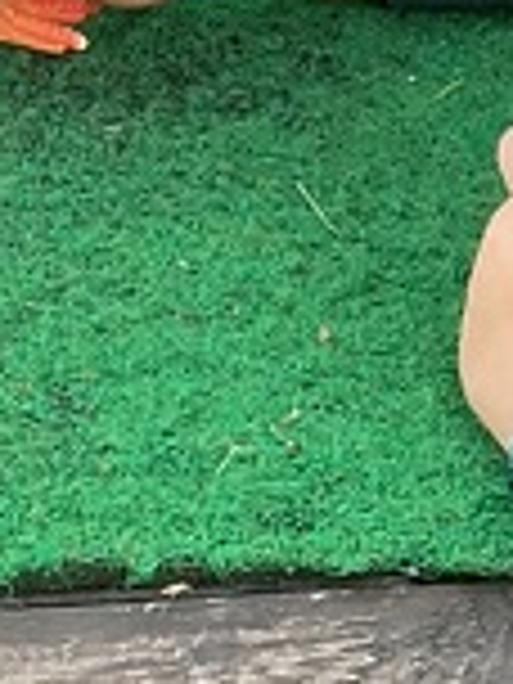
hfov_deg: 7.4
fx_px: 3873
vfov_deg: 10.0
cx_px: 814
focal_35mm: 196
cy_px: 598
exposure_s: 1/171
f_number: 1.8
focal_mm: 3
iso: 16
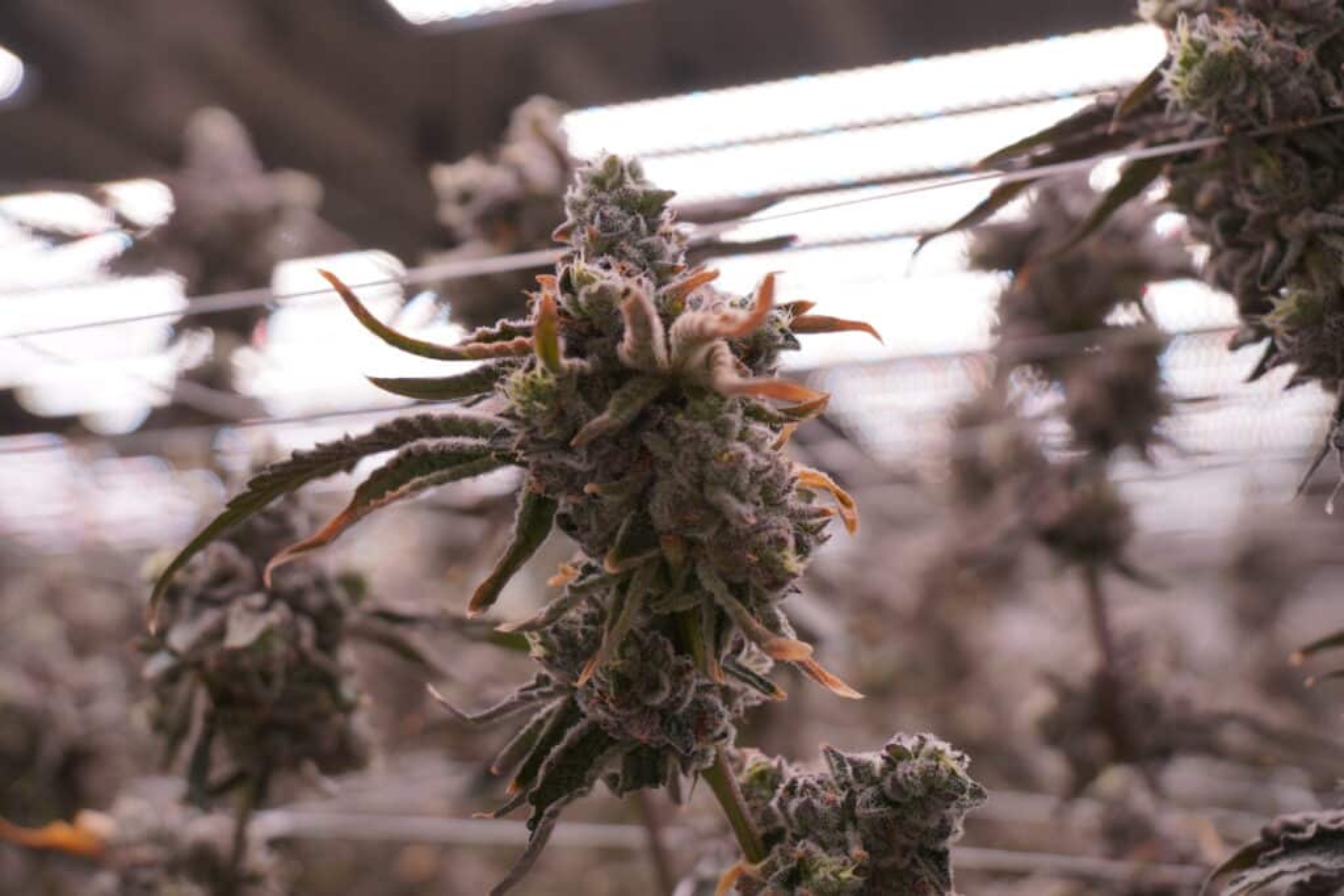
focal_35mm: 40
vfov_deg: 33.0
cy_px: 448
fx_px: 1512
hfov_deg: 47.9
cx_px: 672
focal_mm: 27
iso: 320
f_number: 3.2
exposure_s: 1/2000
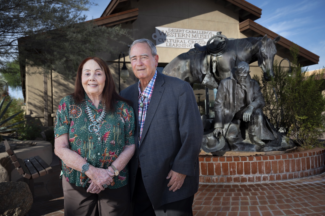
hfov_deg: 53.1
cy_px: 108
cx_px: 162
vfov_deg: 36.9
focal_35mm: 36
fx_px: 325
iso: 50
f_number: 5.6
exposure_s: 1/160
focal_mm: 36
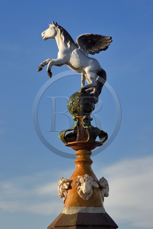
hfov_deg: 6.9
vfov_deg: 10.3
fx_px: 1276
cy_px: 114
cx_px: 76
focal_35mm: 200
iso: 200
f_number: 14
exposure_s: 1/200
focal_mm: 200
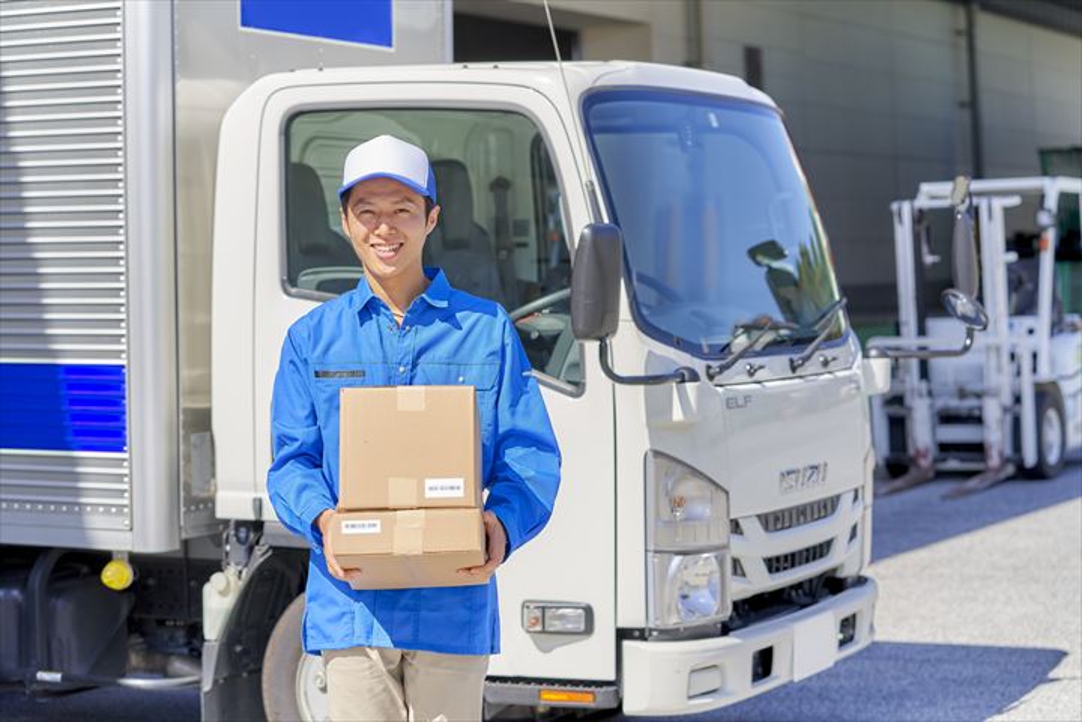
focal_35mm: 85
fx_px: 2555
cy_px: 361
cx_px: 541
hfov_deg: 23.9
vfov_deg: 16.1
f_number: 4.5
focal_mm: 85
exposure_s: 1/1000
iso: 200
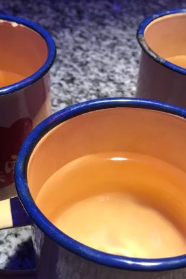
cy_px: 171
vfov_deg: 40.1
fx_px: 380
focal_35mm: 49
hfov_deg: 27.5
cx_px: 92
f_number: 1.8
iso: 40
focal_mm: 3.99
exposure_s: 1/33
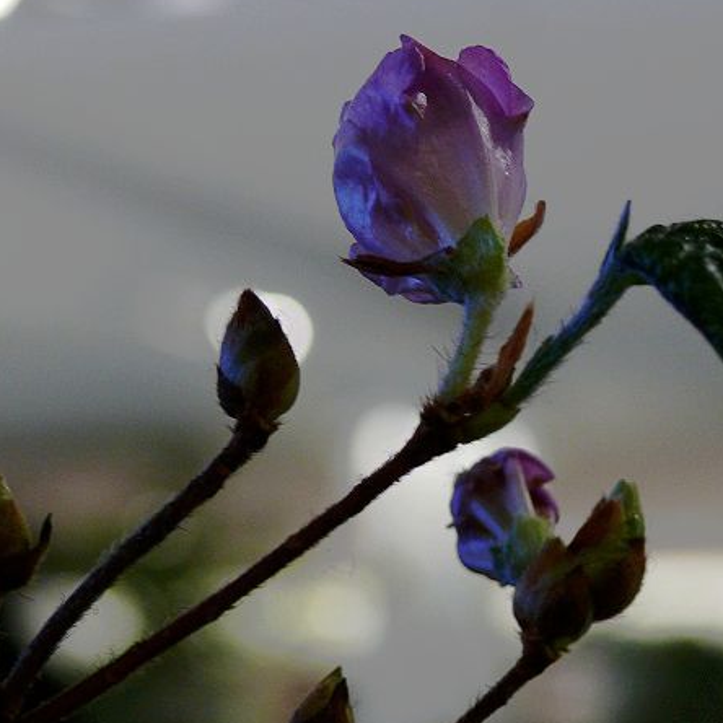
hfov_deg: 8.1
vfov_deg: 8.1
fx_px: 5104
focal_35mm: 216
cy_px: 347
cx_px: 529
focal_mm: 25.1
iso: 100
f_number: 3.6
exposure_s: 1/30
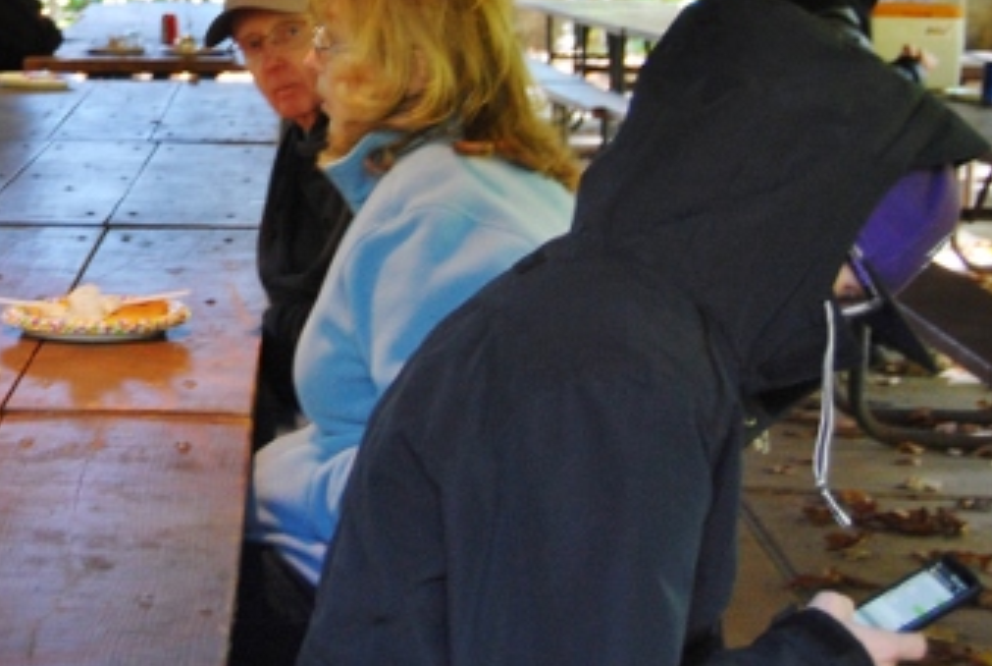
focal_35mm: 114
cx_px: 9
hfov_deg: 17.5
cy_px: 18
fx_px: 3147
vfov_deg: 12.0
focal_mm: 32
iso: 360
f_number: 4.5
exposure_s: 1/30
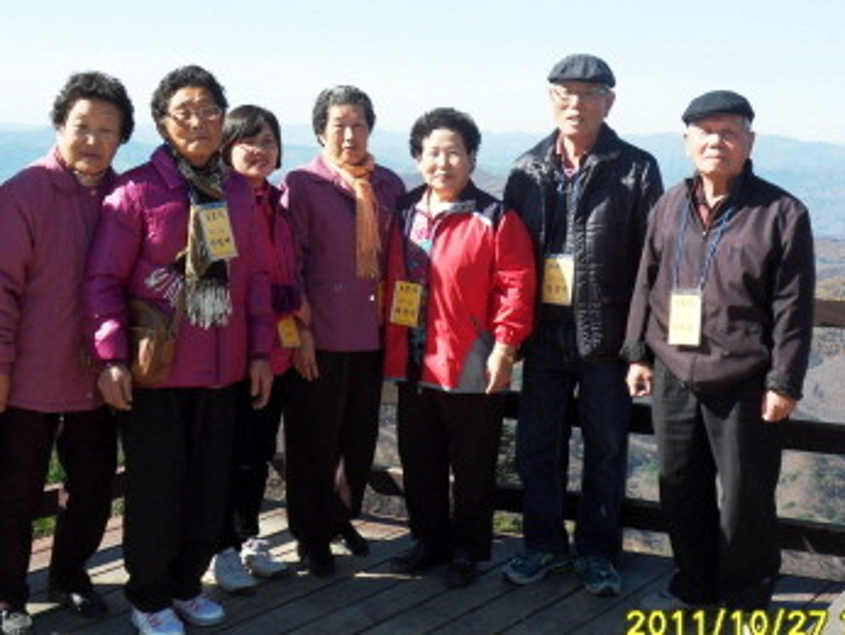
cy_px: 253
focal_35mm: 52
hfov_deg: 36.8
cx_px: 374
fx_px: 1270
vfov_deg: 28.0
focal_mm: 6.3
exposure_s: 1/500
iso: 80
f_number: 3.9
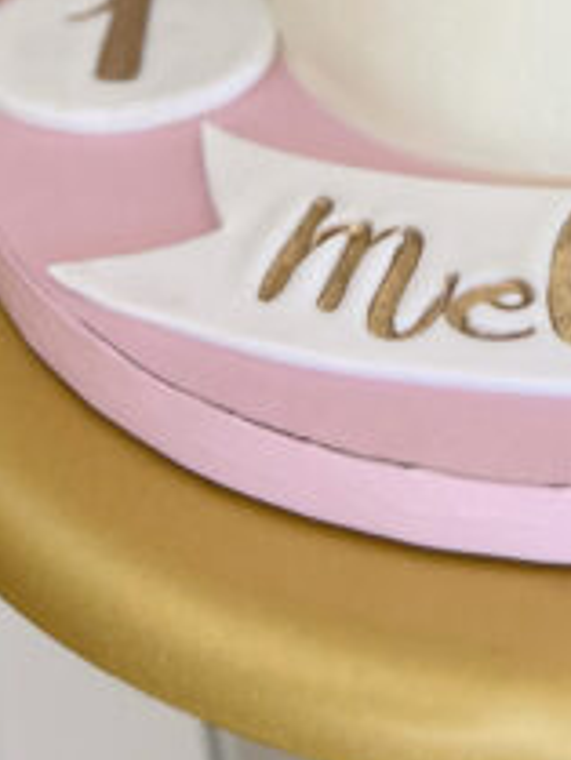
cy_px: -407
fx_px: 2021
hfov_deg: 15.5
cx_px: 686
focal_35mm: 92
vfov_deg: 18.6
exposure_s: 1/471
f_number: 1.5
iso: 50
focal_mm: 5.7
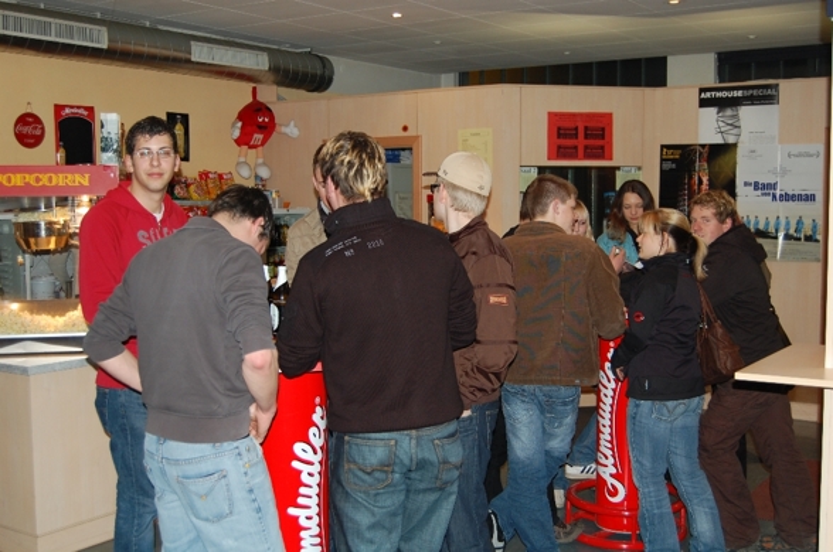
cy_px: 276
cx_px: 416
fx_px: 1040
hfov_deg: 43.7
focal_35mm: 45
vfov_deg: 29.8
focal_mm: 30
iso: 400
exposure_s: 1/60
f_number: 4.2
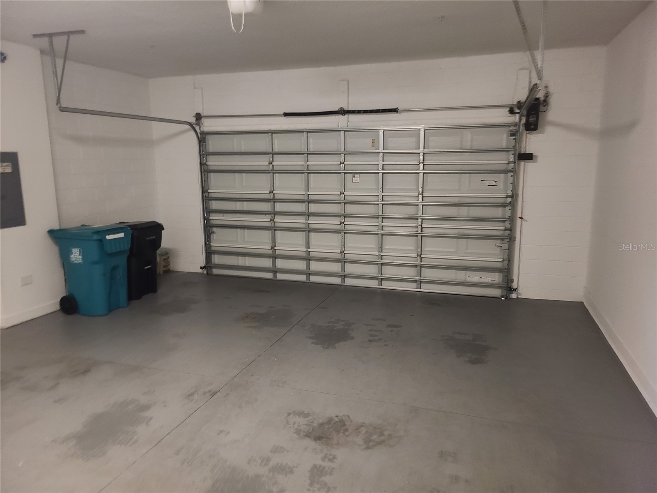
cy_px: 246
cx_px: 328
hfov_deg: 67.3
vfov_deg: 53.1
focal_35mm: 26
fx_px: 493
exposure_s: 1/24
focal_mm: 5.4
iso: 640
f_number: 1.8
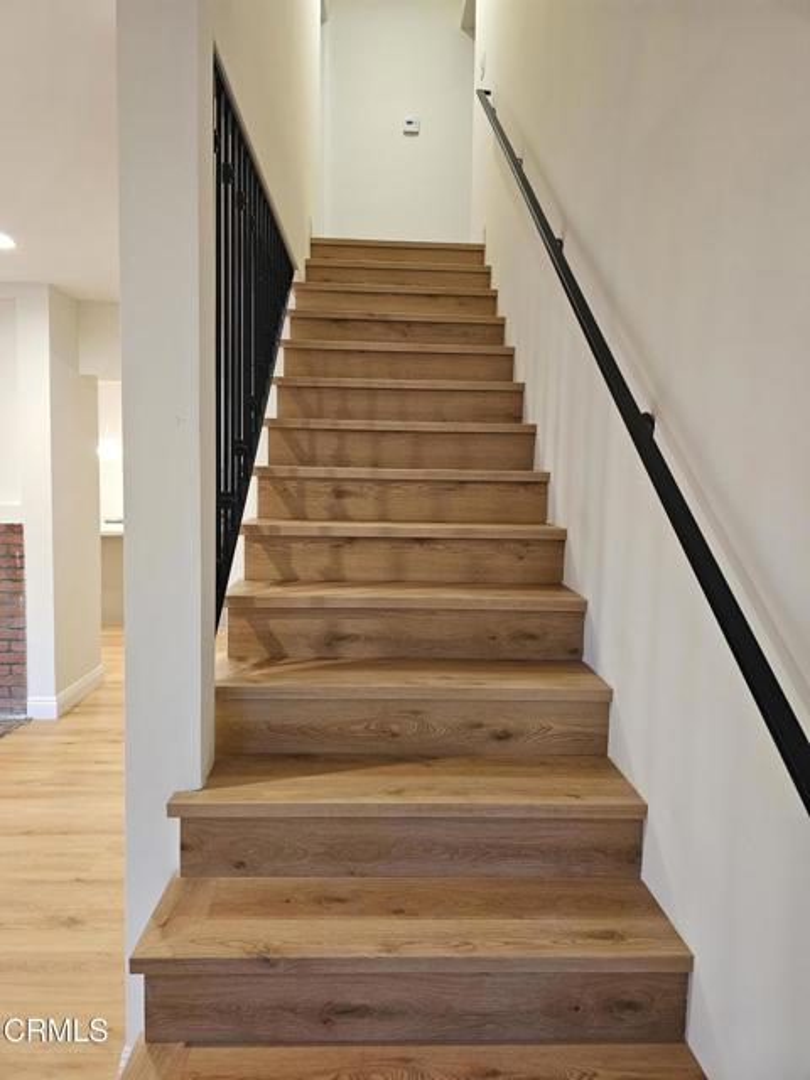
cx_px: 405
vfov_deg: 73.9
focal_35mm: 23
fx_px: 718
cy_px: 540
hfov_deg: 58.9
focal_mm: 6.3
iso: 800
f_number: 1.7
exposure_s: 1/120
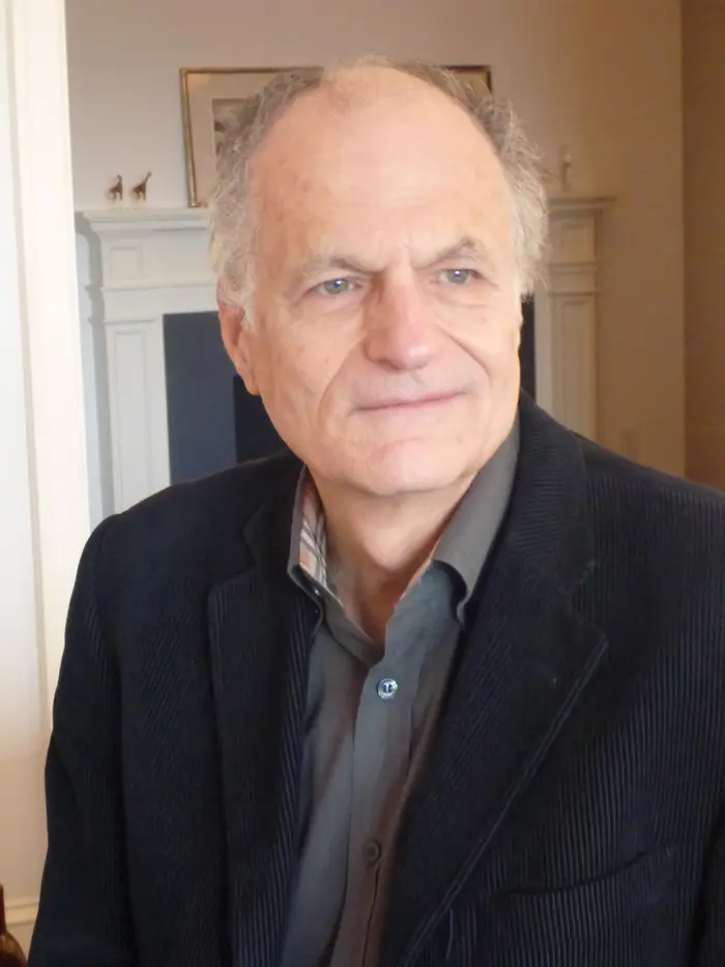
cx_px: 362
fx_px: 1982
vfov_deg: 27.4
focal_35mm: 71
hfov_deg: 20.7
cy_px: 484
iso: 1000
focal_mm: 12.6
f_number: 5.4
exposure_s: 1/8
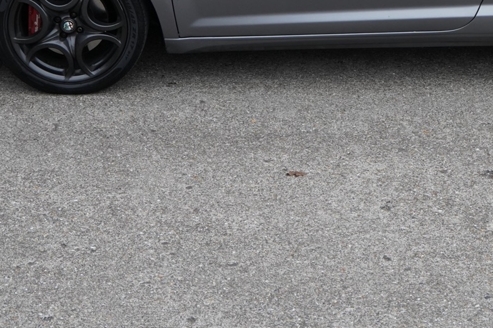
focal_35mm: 134
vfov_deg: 10.1
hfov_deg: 15.3
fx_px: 1835
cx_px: 357
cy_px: -55
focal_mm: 55
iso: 1250
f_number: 5
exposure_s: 1/160
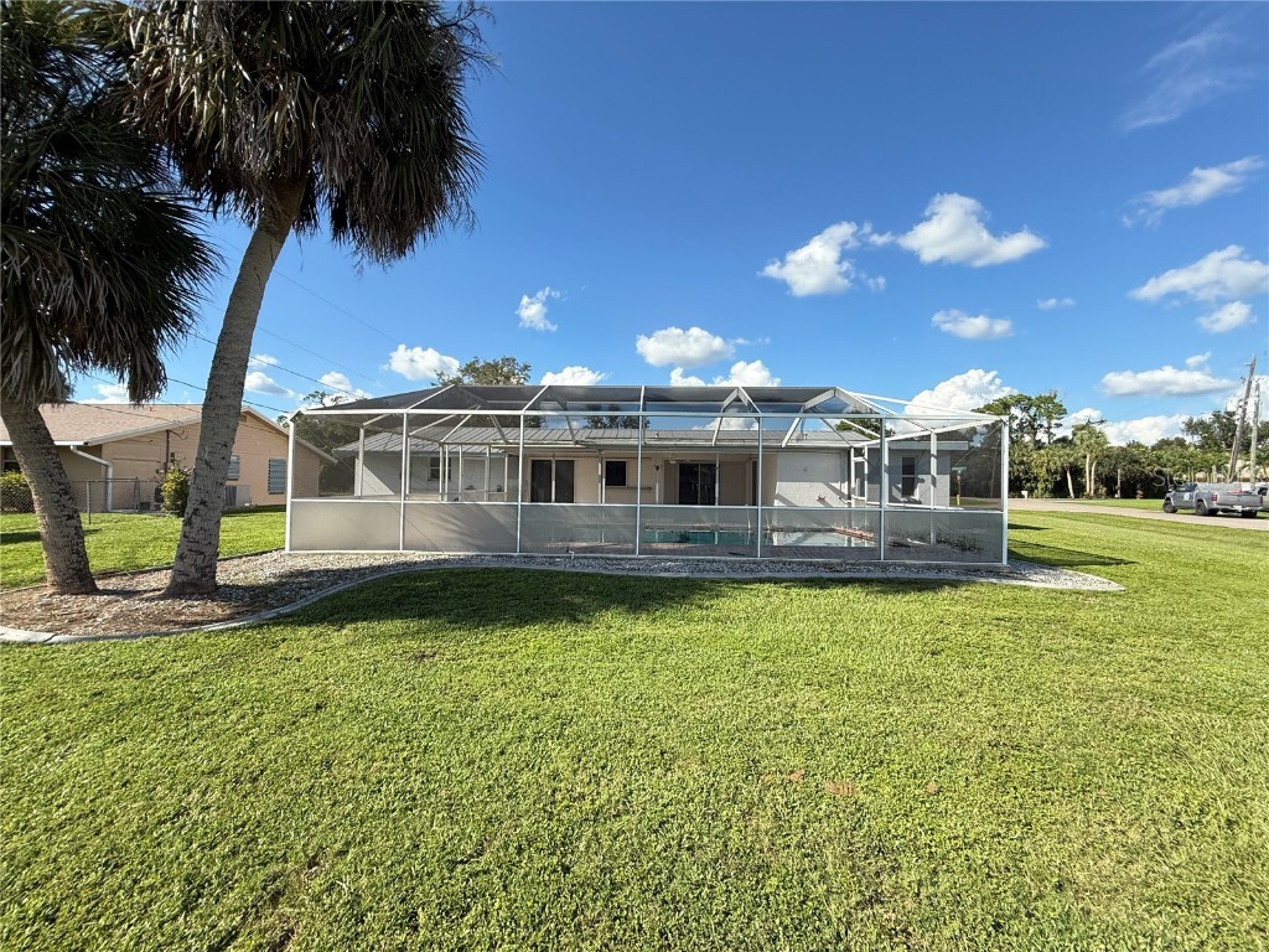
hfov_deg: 102.1
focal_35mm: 14
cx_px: 634
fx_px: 513
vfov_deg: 85.7
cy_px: 476
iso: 50
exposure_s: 1/1033
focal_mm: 2.22
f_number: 2.2
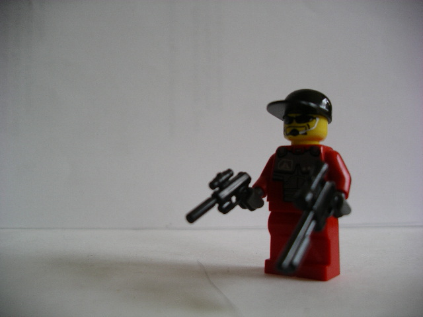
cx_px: 212
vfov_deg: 38.7
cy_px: 158
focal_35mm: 37
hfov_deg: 50.1
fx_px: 452
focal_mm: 7.8
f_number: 2.8
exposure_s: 1/88
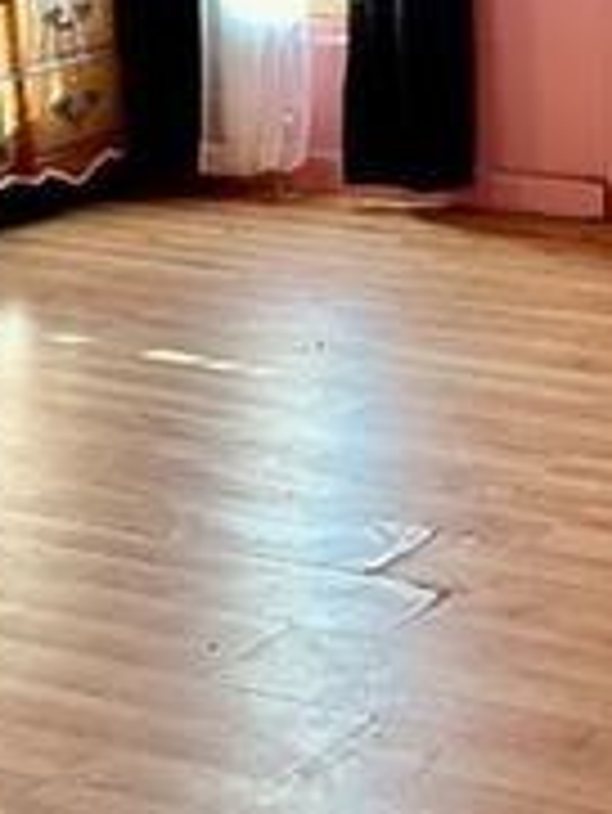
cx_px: 724
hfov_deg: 14.1
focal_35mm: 102
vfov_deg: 19.2
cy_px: 270
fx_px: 2402
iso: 125
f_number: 1.78
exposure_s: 1/121
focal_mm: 6.86
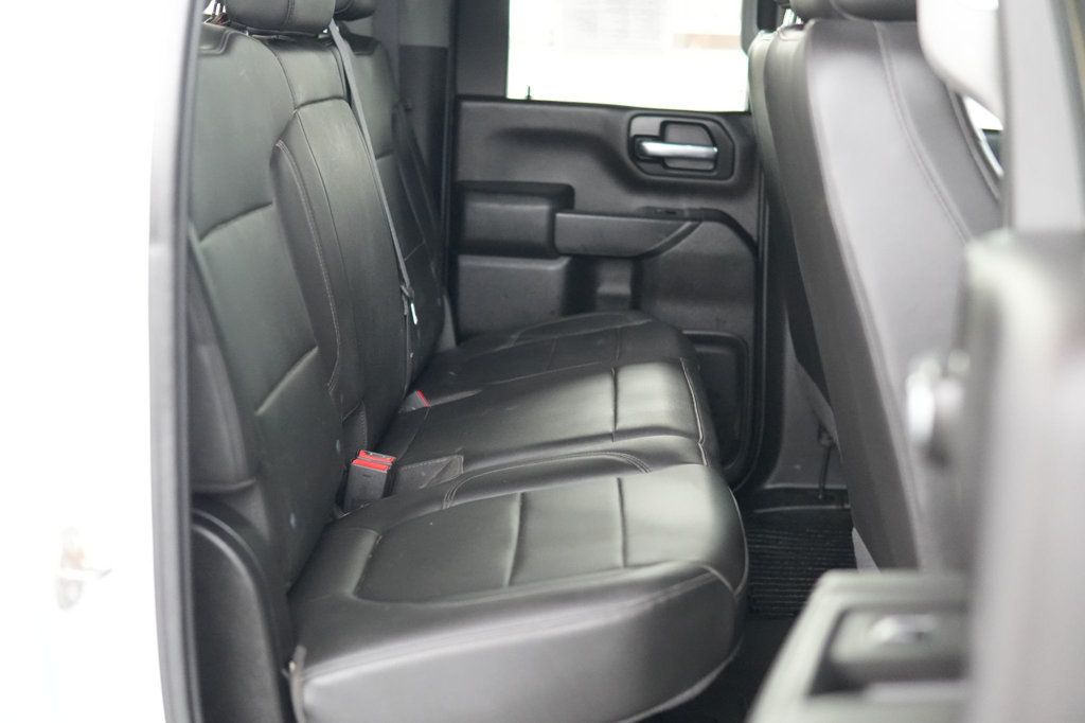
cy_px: 362
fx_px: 1356
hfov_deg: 43.6
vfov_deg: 29.8
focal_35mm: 45
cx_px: 542
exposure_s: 1/160
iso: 3200
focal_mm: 30
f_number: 2
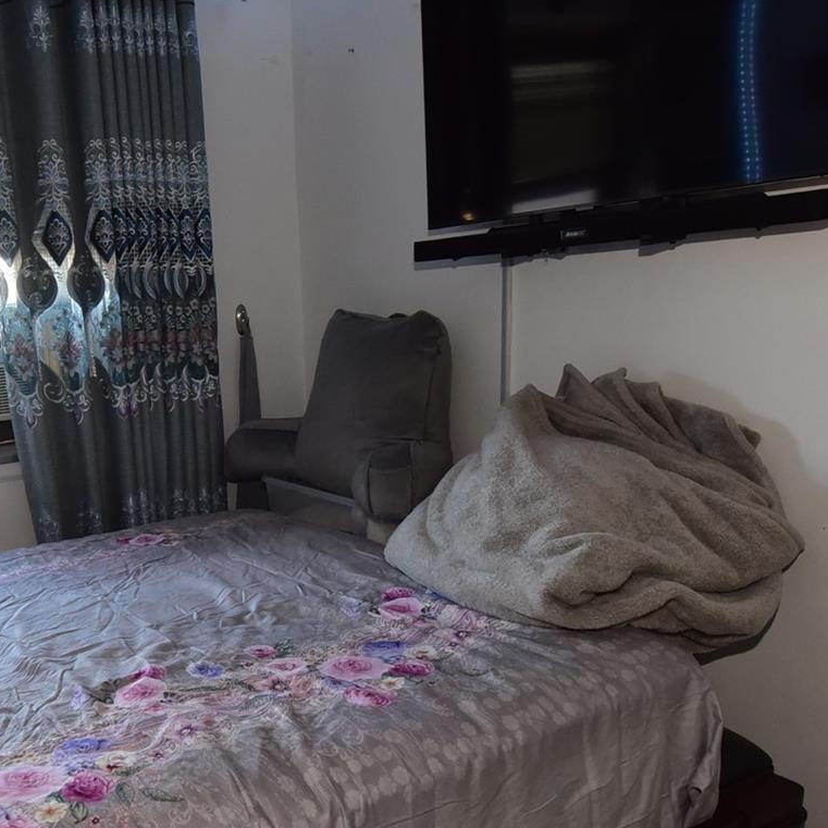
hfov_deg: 48.2
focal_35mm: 32
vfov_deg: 50.6
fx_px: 866
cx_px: 163
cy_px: 517
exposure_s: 1/60
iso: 1600
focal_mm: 14
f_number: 8
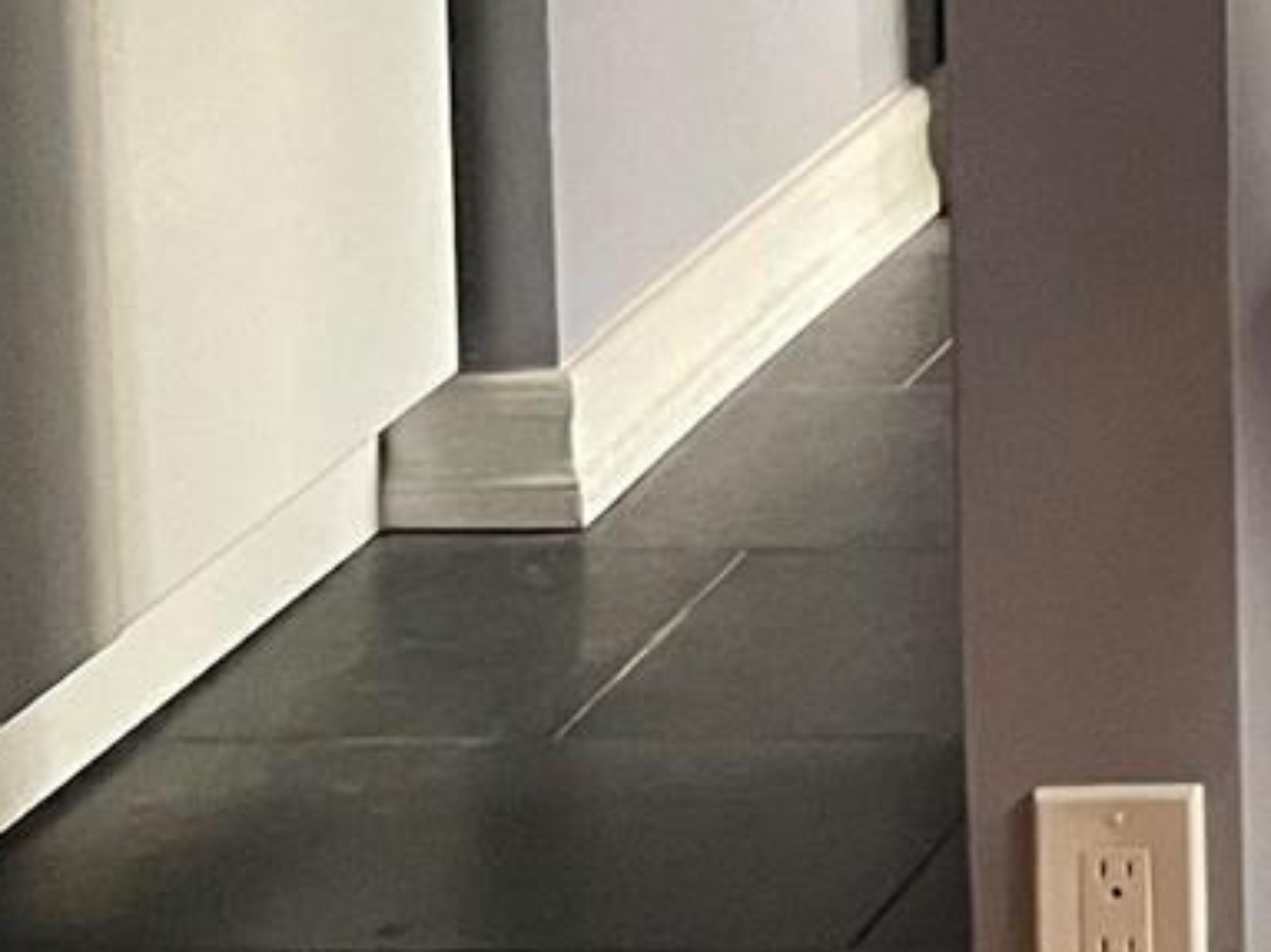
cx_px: 3246
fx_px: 5102
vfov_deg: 9.8
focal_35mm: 139
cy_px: -1045
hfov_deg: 11.3
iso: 500
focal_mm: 4.2
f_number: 1.6
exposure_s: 1/46
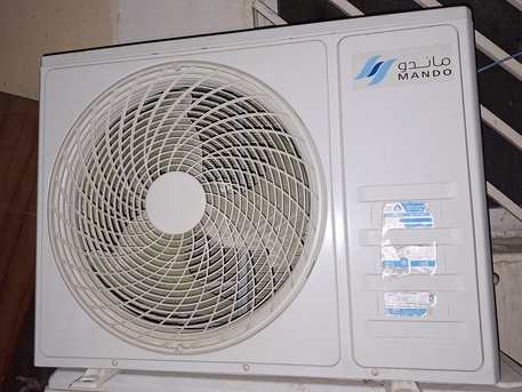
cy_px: 196
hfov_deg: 73.9
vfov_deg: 58.9
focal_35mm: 23
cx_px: 261
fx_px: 347
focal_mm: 5.54
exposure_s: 1/50
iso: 200
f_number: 1.8
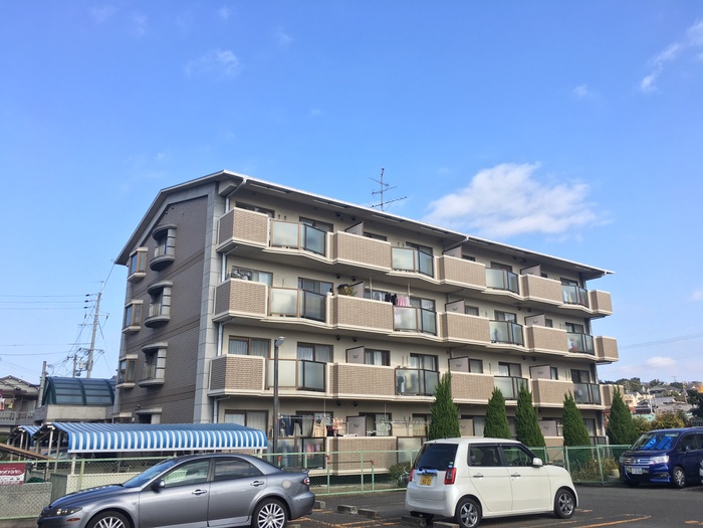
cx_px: 352
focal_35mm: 29
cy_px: 264
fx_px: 589
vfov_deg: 48.2
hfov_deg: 61.7
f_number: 2.2
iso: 25
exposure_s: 1/601
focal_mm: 4.15
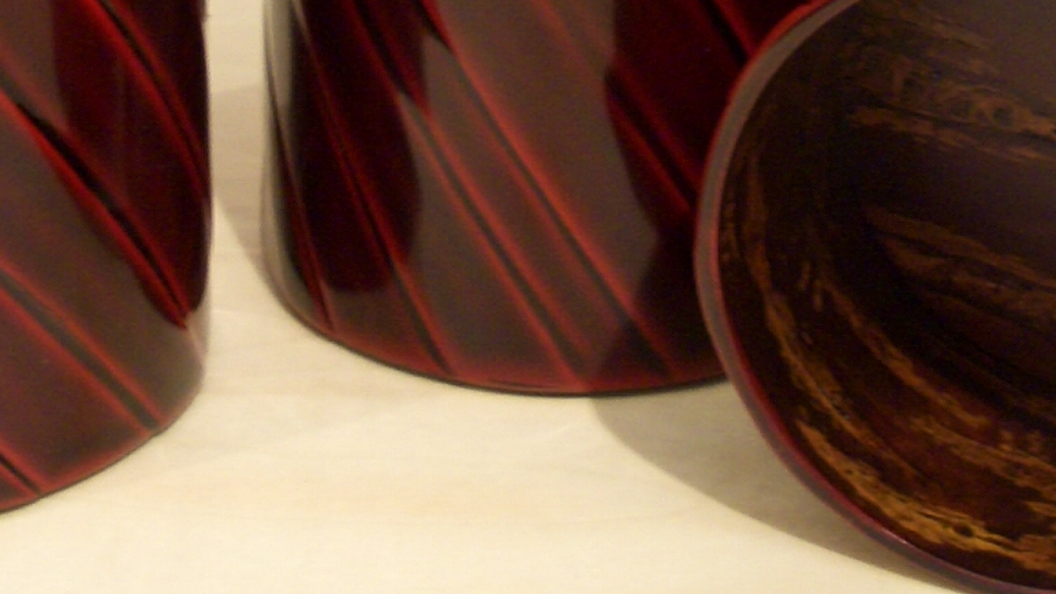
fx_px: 2828
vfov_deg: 11.7
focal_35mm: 101
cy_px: -162
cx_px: 414
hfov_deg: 21.1
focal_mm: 5.8
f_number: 2.6
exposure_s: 1/25
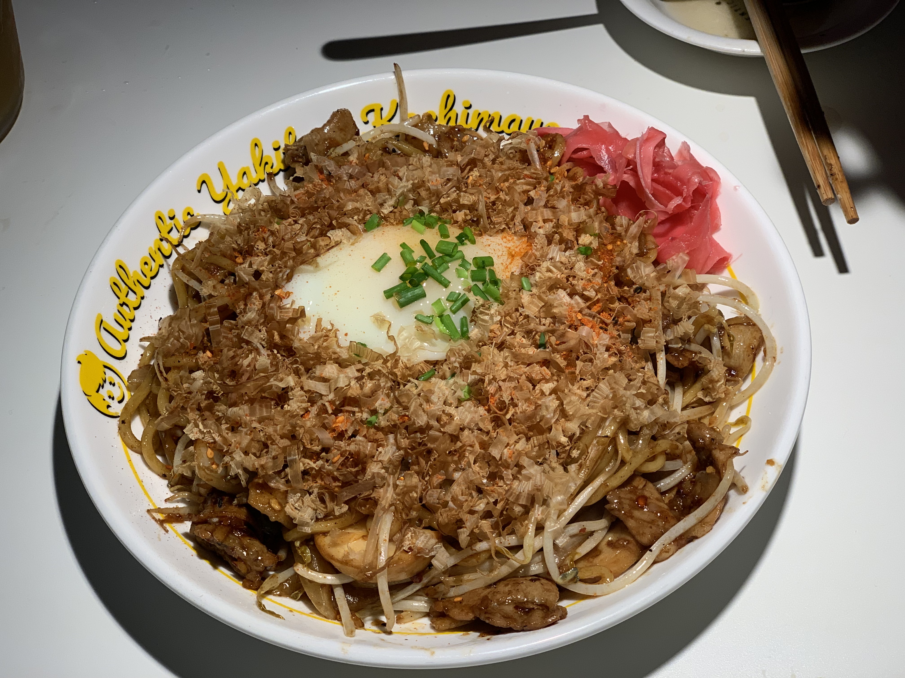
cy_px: 339
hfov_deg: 36.8
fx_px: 1359
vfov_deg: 28.0
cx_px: 452
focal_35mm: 52
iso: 64
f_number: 2.4
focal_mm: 6
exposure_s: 1/60
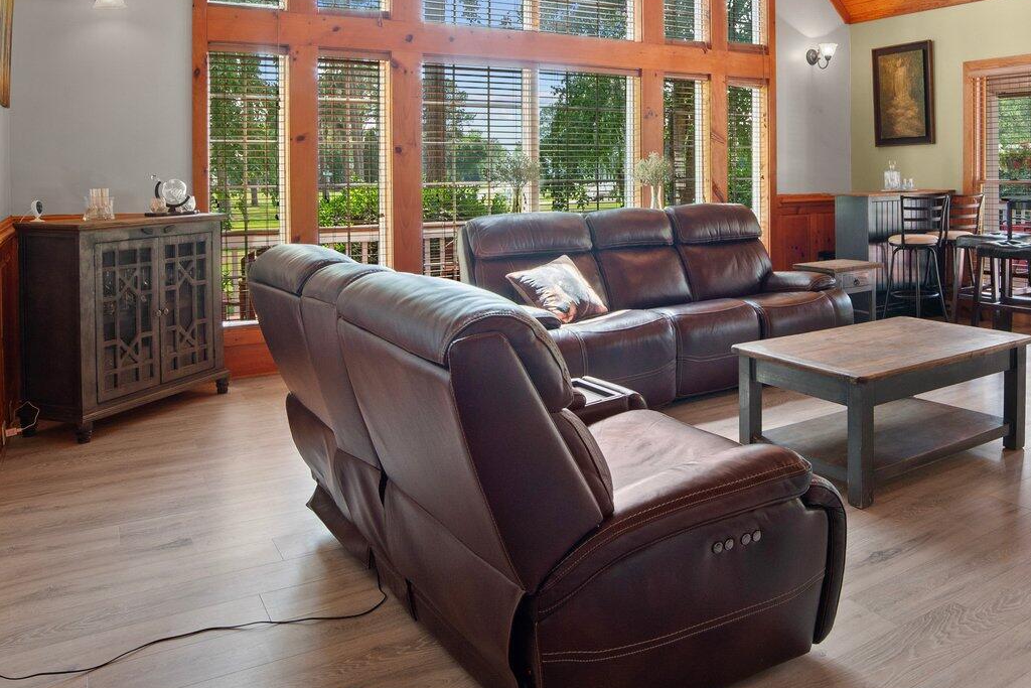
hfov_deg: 63.7
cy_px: 160
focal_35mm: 28
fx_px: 802
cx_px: 692
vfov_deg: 44.6
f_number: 8
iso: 160
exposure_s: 1/8
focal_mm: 14
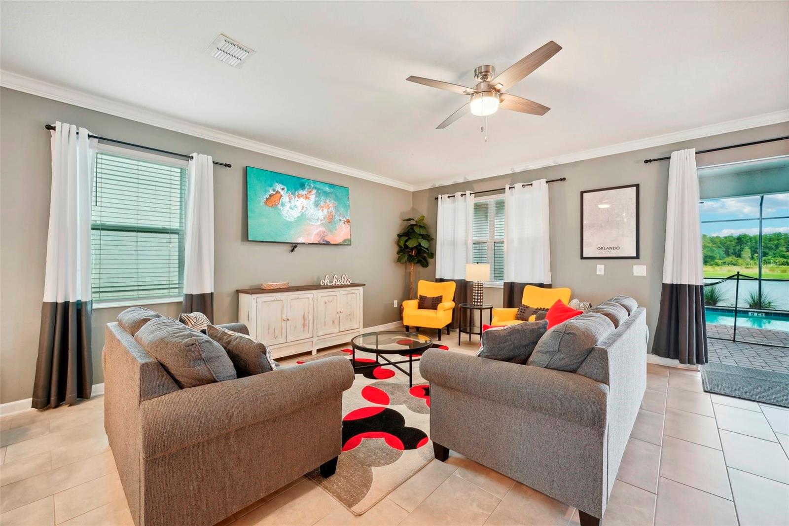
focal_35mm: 14
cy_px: 263
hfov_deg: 104.3
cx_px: 394
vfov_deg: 81.2
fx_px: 307
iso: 400
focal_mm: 14
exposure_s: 1/8
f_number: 8
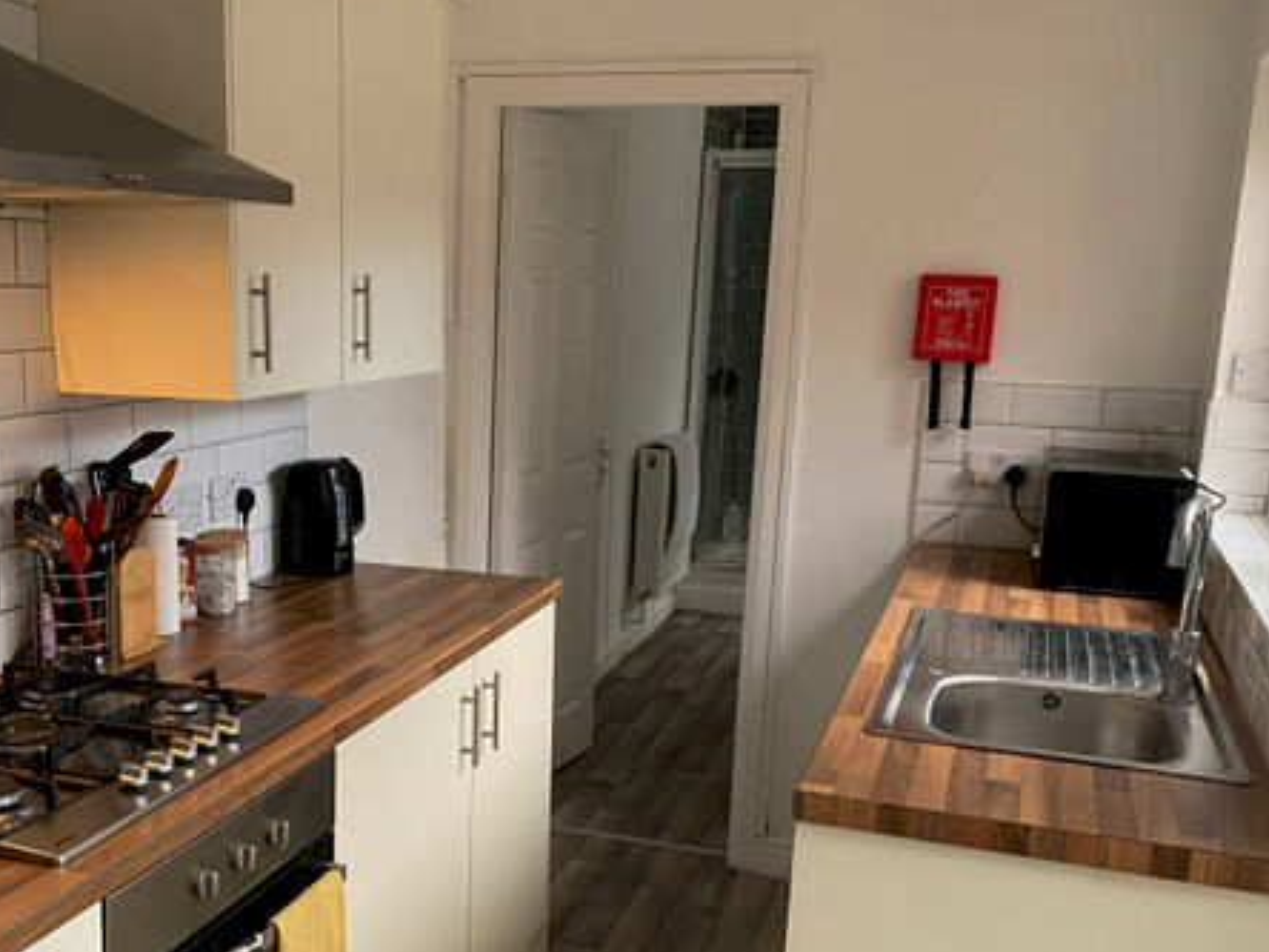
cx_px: 466
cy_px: 628
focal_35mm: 41
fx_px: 1503
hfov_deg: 45.3
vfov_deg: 34.8
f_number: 1.8
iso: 125
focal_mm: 4.25
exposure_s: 1/60
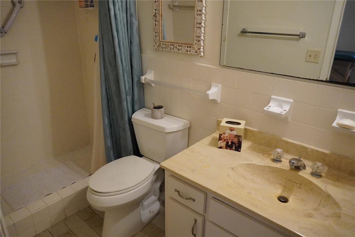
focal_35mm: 27
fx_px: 266
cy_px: 118
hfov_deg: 67.4
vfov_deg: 47.9
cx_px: 178
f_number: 3.5
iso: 4000
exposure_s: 1/160
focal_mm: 18
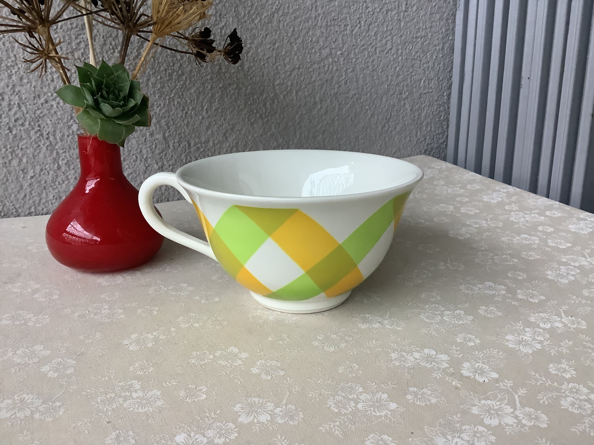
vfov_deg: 45.4
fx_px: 532
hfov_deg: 58.4
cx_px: 297
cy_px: 222
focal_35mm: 31
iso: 320
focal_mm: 3.3
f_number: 2.4
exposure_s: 1/50
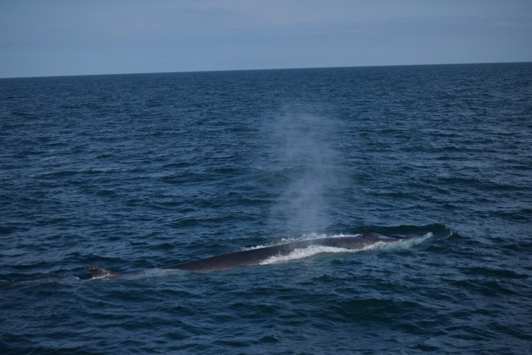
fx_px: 1219
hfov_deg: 24.6
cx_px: 266
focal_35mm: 82
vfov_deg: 16.6
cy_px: 178
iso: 200
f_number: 4
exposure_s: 1/4000
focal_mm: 55
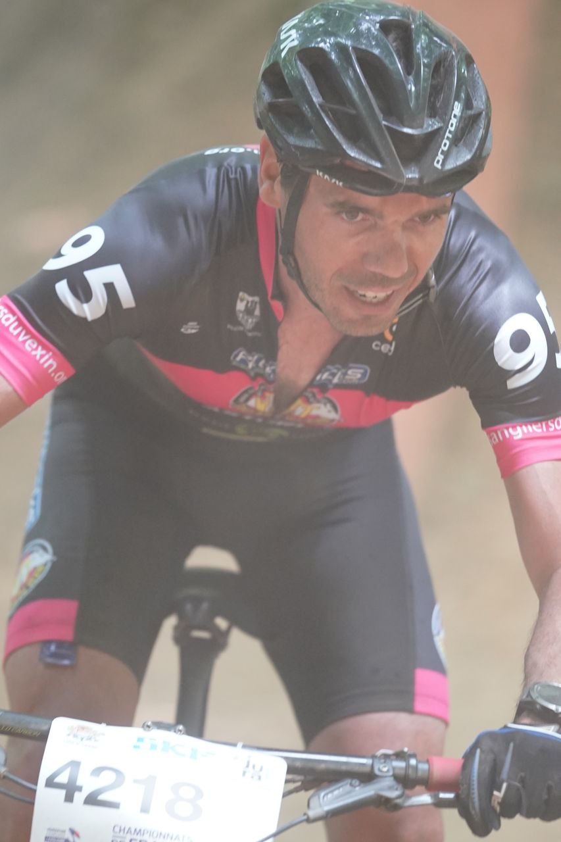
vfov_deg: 6.9
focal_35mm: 300
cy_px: 421
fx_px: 7014
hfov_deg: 4.6
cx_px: 280
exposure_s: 1/500
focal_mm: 200
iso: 3200
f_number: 2.8
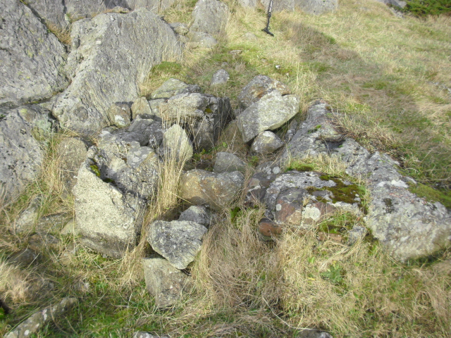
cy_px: 169
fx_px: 495
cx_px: 226
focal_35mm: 38
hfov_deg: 49.0
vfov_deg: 37.7
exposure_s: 1/160
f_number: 2.8
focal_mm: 6.2
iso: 100
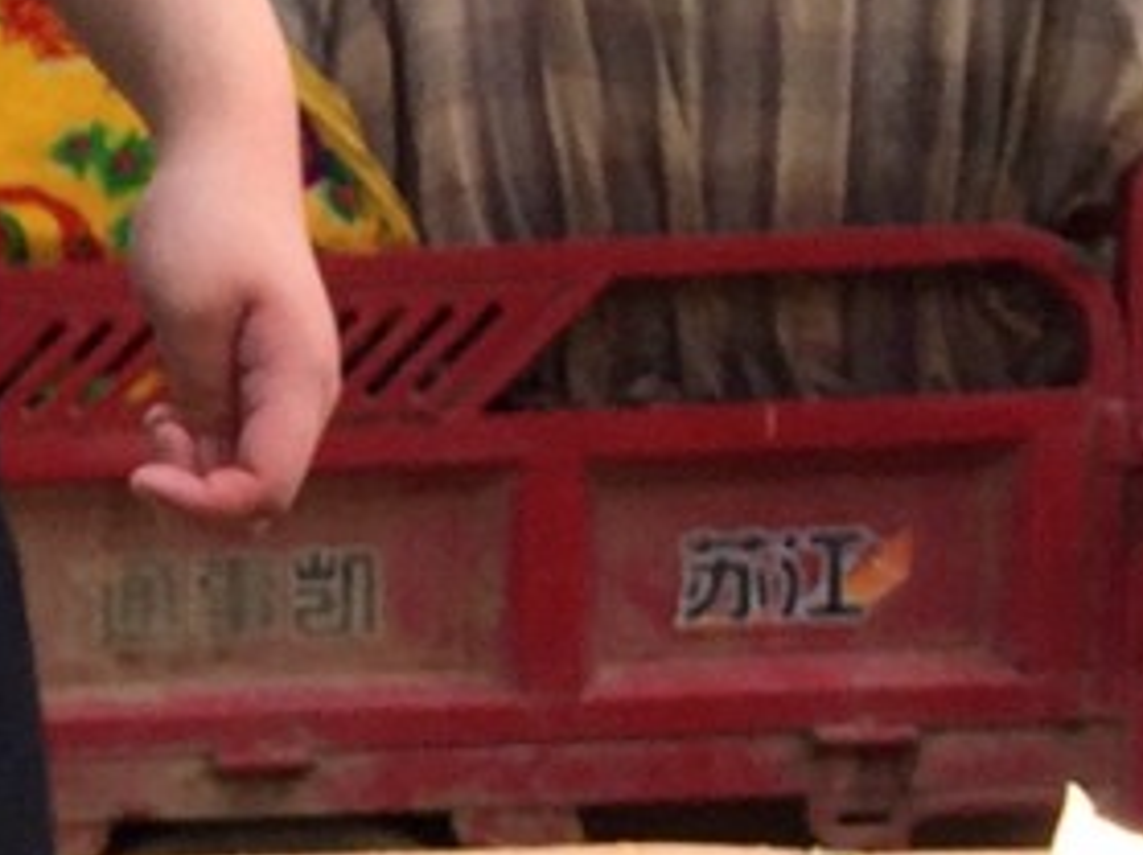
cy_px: 1365
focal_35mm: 167
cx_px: -1159
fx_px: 5509
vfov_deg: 8.6
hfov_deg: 10.8
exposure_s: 1/449
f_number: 2.2
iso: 32
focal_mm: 4.15
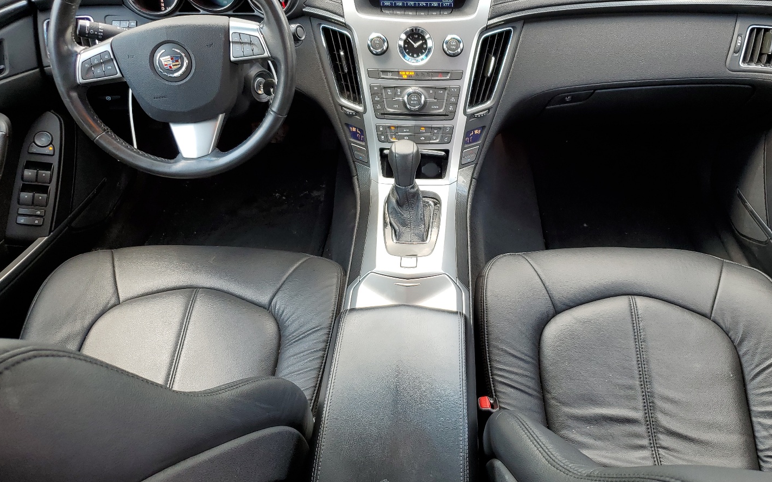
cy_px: 220
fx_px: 652
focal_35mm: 31
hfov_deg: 61.1
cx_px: 419
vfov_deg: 40.6
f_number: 1.5
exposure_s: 1/156
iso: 50
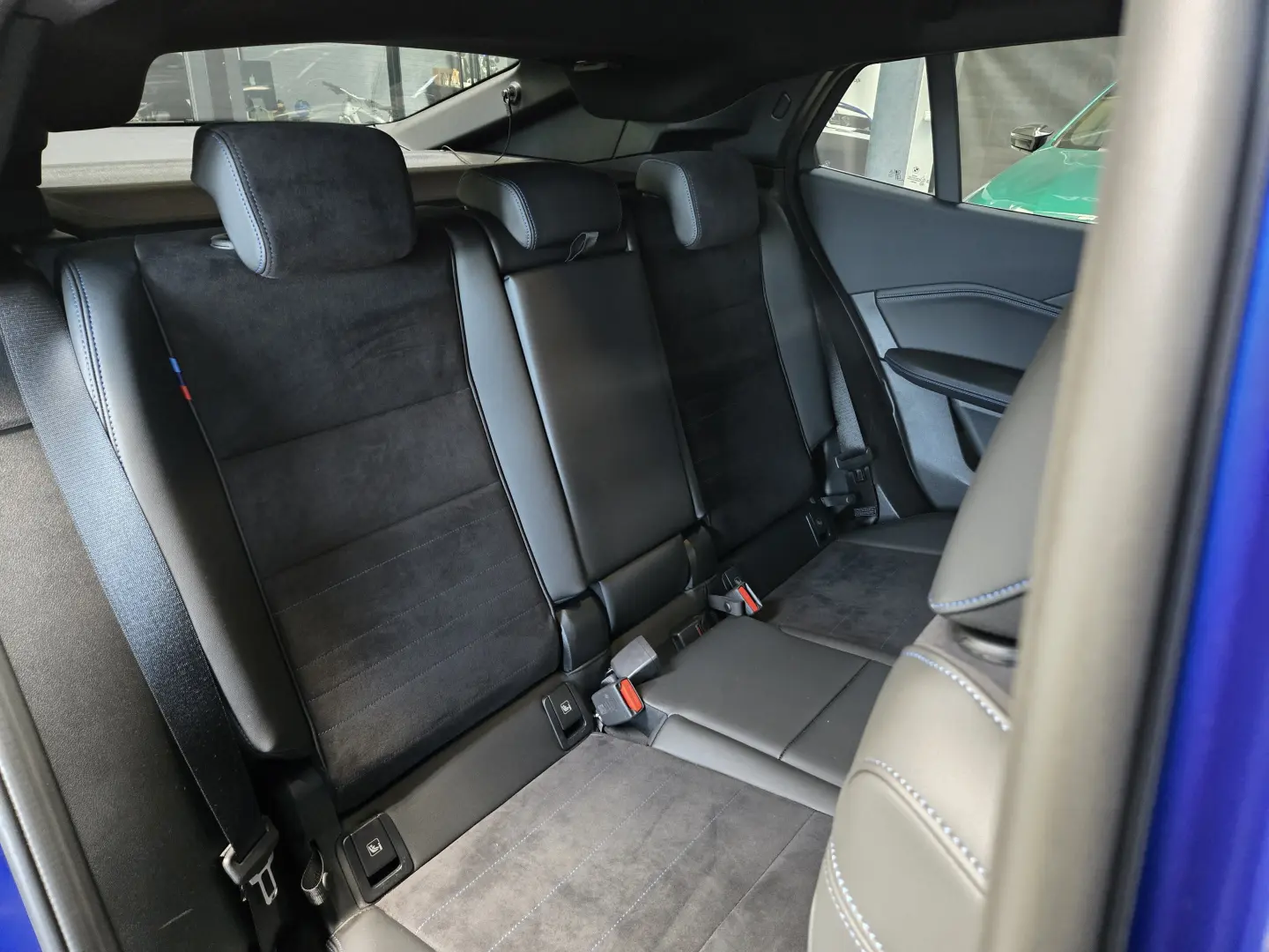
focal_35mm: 23
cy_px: 476
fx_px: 843
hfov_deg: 73.9
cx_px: 634
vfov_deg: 58.9
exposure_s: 1/33
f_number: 1.8
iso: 1600
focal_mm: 5.4
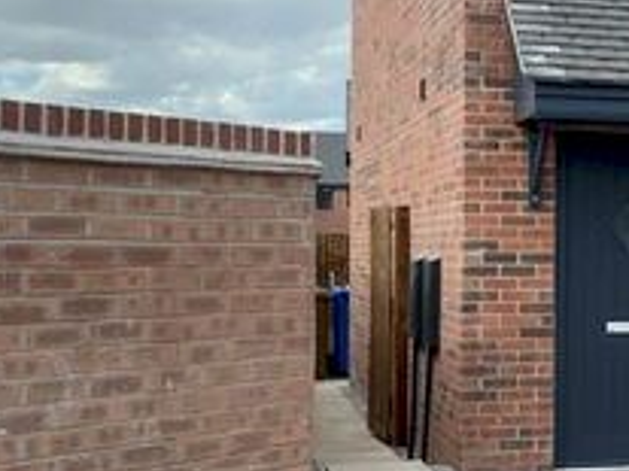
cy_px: 260
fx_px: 1598
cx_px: 705
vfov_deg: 16.8
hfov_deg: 21.1
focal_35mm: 88
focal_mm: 4.25
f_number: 1.8
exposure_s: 1/1429
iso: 32
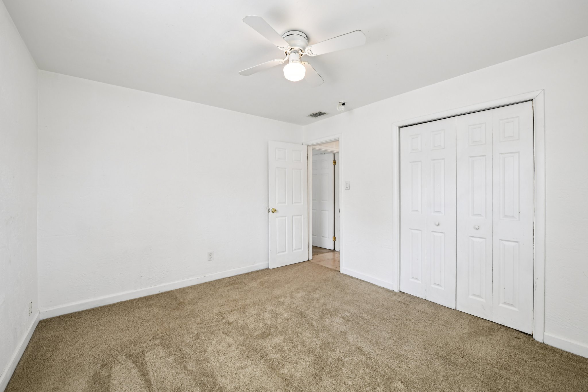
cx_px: 294
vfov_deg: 81.2
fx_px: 229
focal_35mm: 14
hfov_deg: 104.3
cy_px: 196
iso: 400
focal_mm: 14
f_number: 8
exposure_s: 1/30
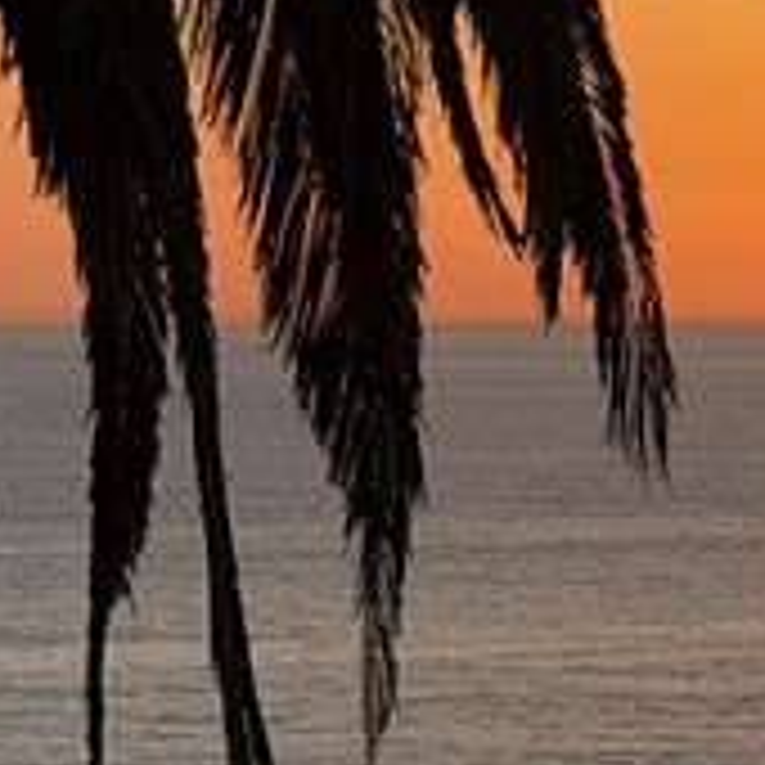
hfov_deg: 6.8
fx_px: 6401
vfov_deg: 6.8
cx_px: 1030
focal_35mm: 256
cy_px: -274
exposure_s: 1/4098
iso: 100
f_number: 1.78
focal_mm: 6.76
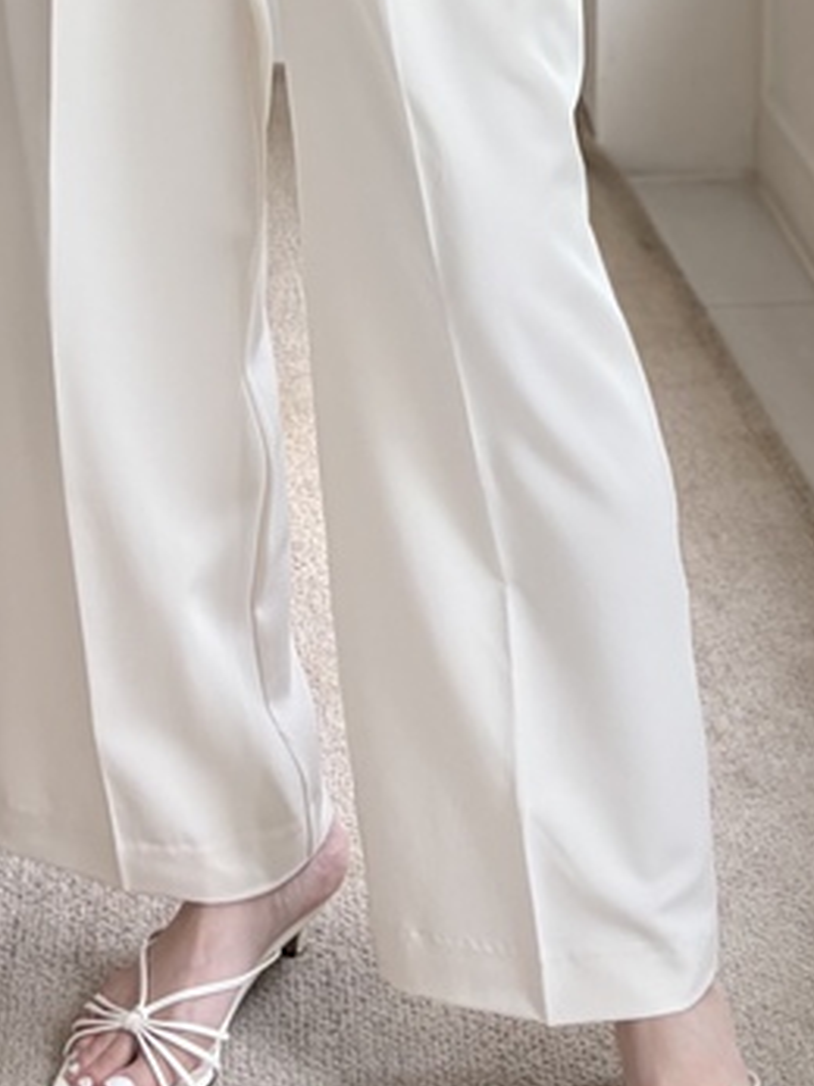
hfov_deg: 19.6
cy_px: -56
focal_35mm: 75
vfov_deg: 24.5
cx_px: 517
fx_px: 2353
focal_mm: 5.96
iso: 50
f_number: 1.6
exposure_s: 1/136
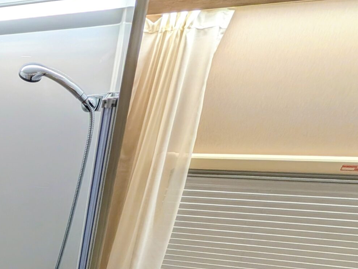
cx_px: -57
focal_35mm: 31
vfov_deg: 40.5
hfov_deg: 42.2
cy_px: 263
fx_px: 321
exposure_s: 1/105
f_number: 1.7
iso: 61
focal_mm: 2.02
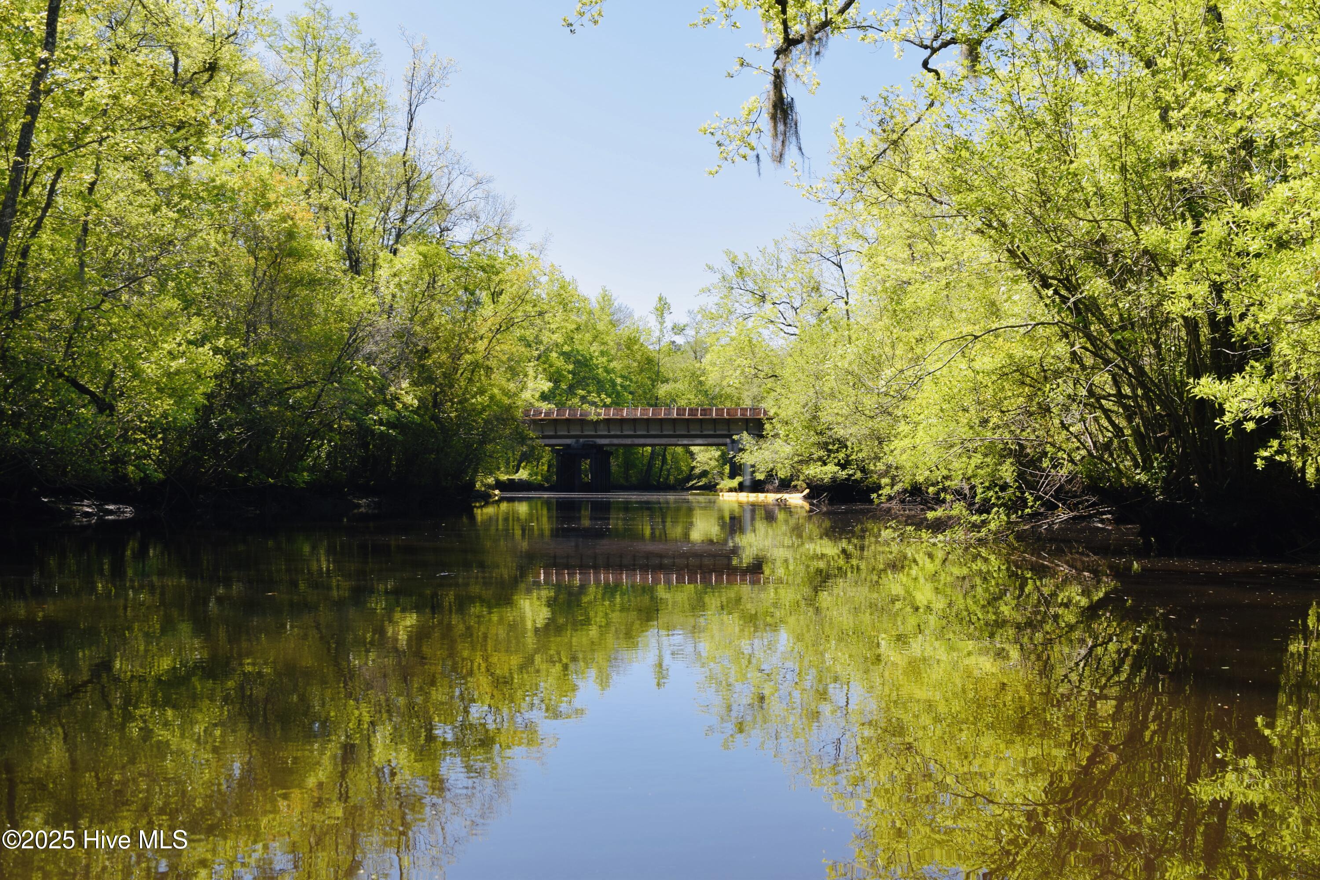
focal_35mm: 36
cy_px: 440
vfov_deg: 36.9
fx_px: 1320
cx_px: 660
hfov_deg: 53.1
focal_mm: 24
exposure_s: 1/200
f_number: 7.1
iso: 100
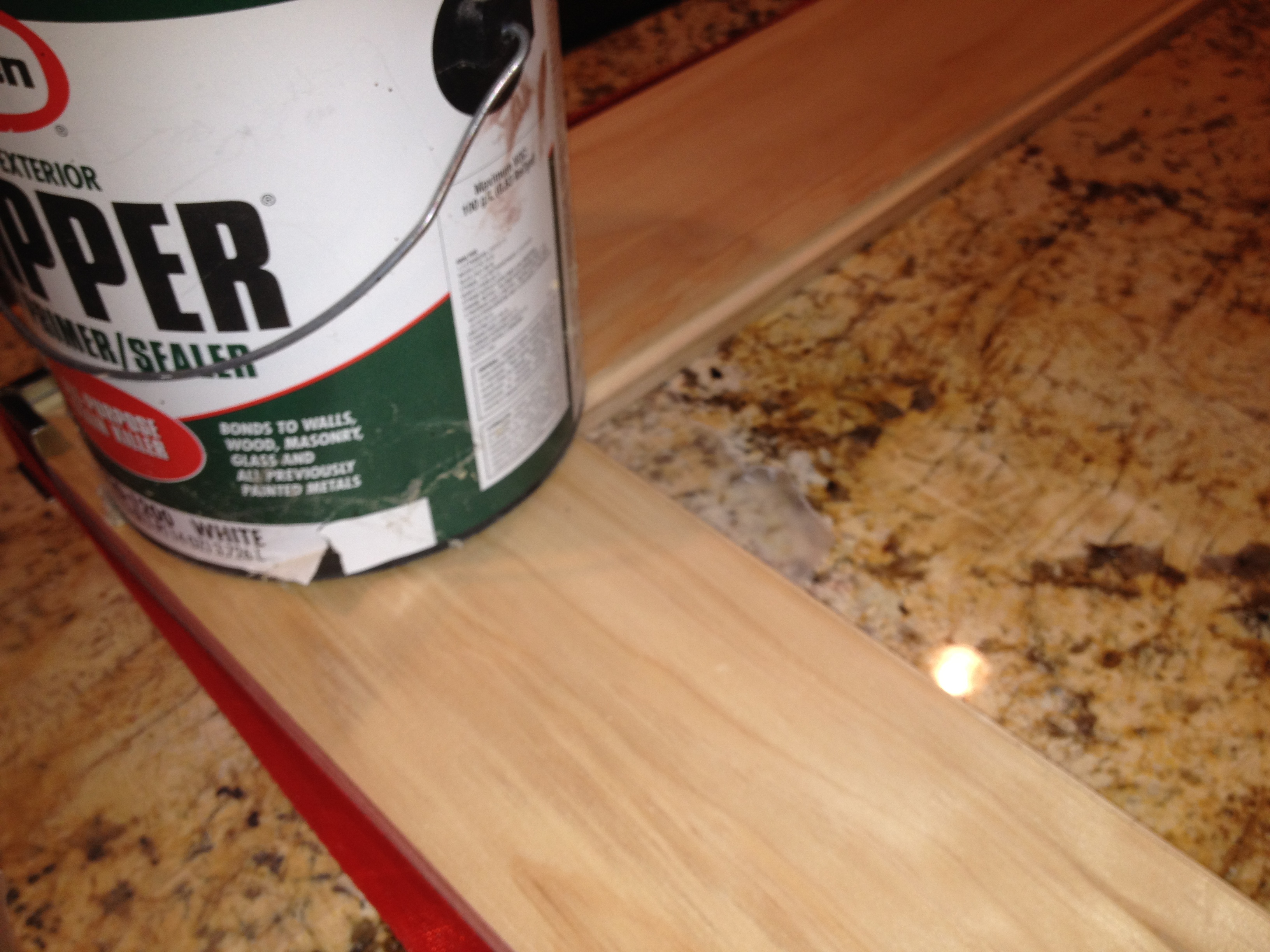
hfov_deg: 52.6
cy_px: 476
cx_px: 635
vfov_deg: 40.7
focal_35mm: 35
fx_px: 1284
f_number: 2.4
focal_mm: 4.28
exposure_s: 1/29
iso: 64
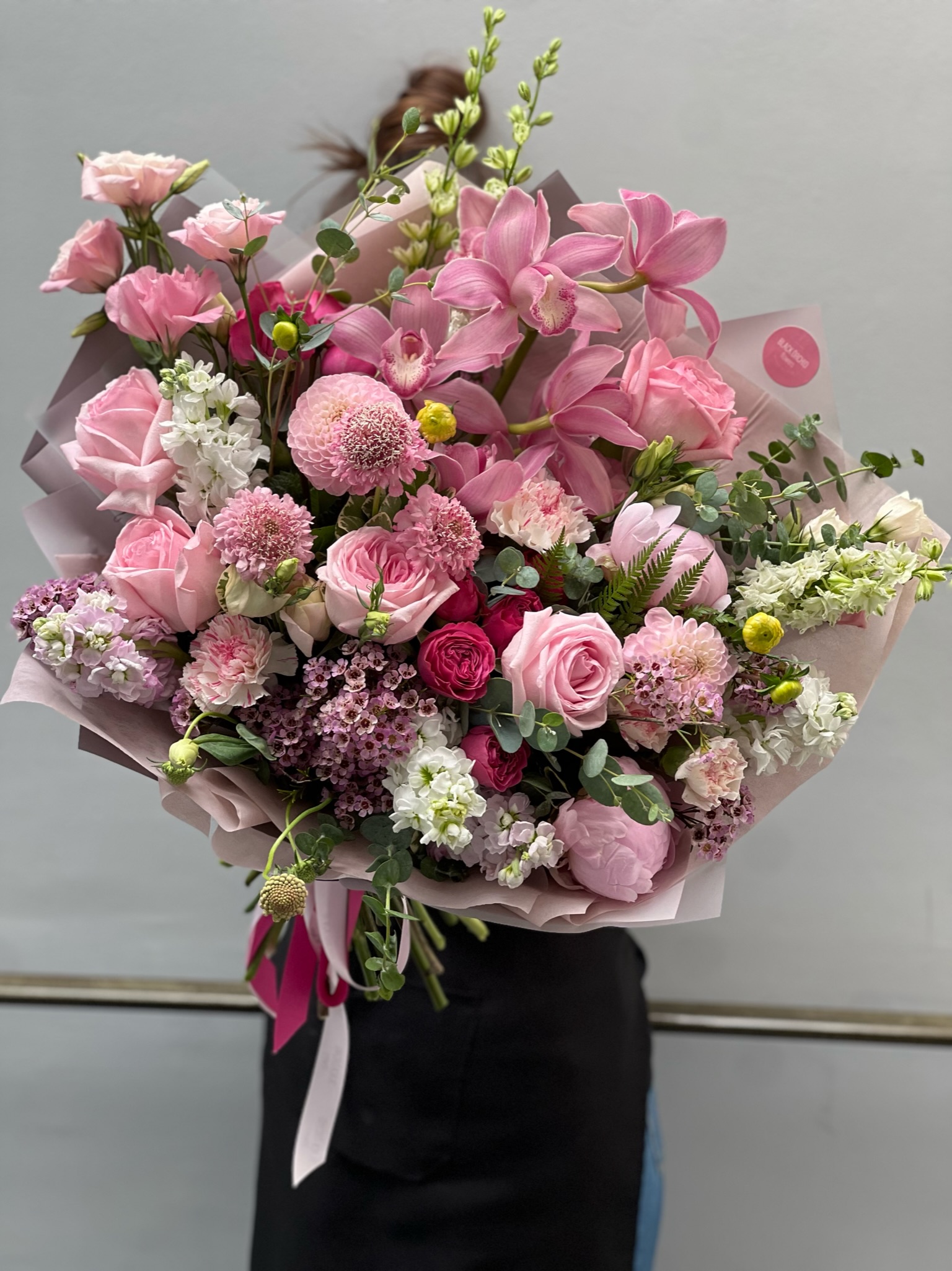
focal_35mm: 77
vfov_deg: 25.3
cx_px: 476
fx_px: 2824
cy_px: 636
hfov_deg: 19.1
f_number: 2.8
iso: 64
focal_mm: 9
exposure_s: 1/121
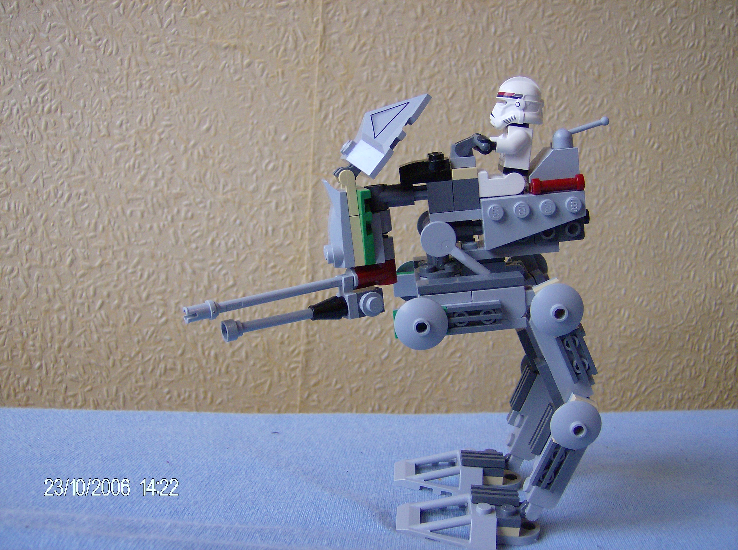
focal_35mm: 36
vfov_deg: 39.5
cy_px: 275
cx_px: 369
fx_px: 766
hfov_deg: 51.5
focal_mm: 6
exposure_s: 1/64
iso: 160
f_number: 2.8
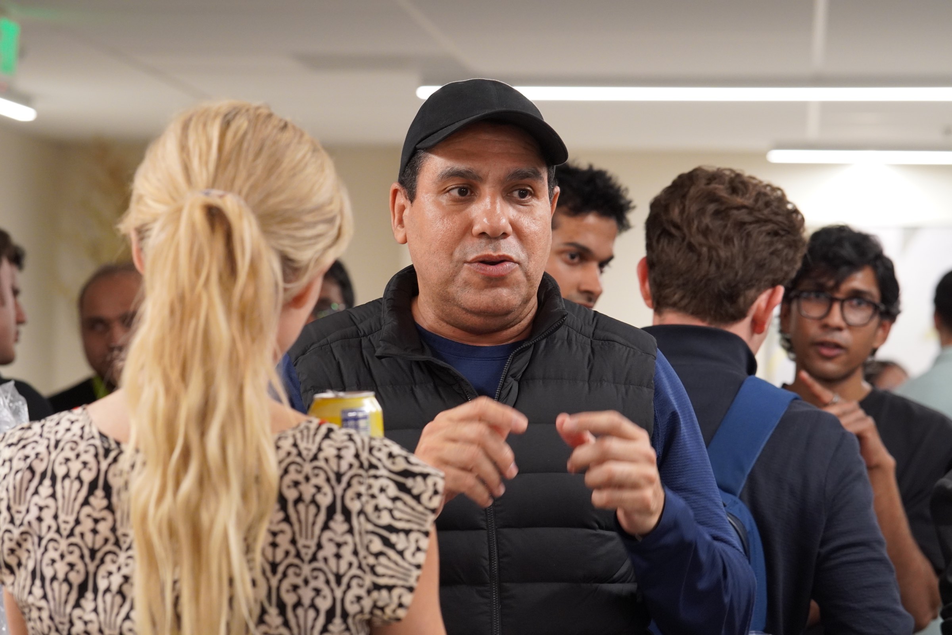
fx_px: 2975
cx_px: 476
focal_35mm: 112
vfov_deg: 12.2
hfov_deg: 18.2
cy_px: 318
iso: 1600
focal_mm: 75
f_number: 4
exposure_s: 1/160
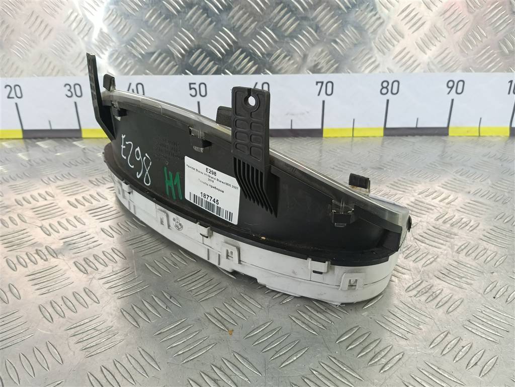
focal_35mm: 27
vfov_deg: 51.4
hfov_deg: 65.3
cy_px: 194
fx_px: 402
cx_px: 258
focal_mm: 4.11
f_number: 1.6
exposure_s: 1/50
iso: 124
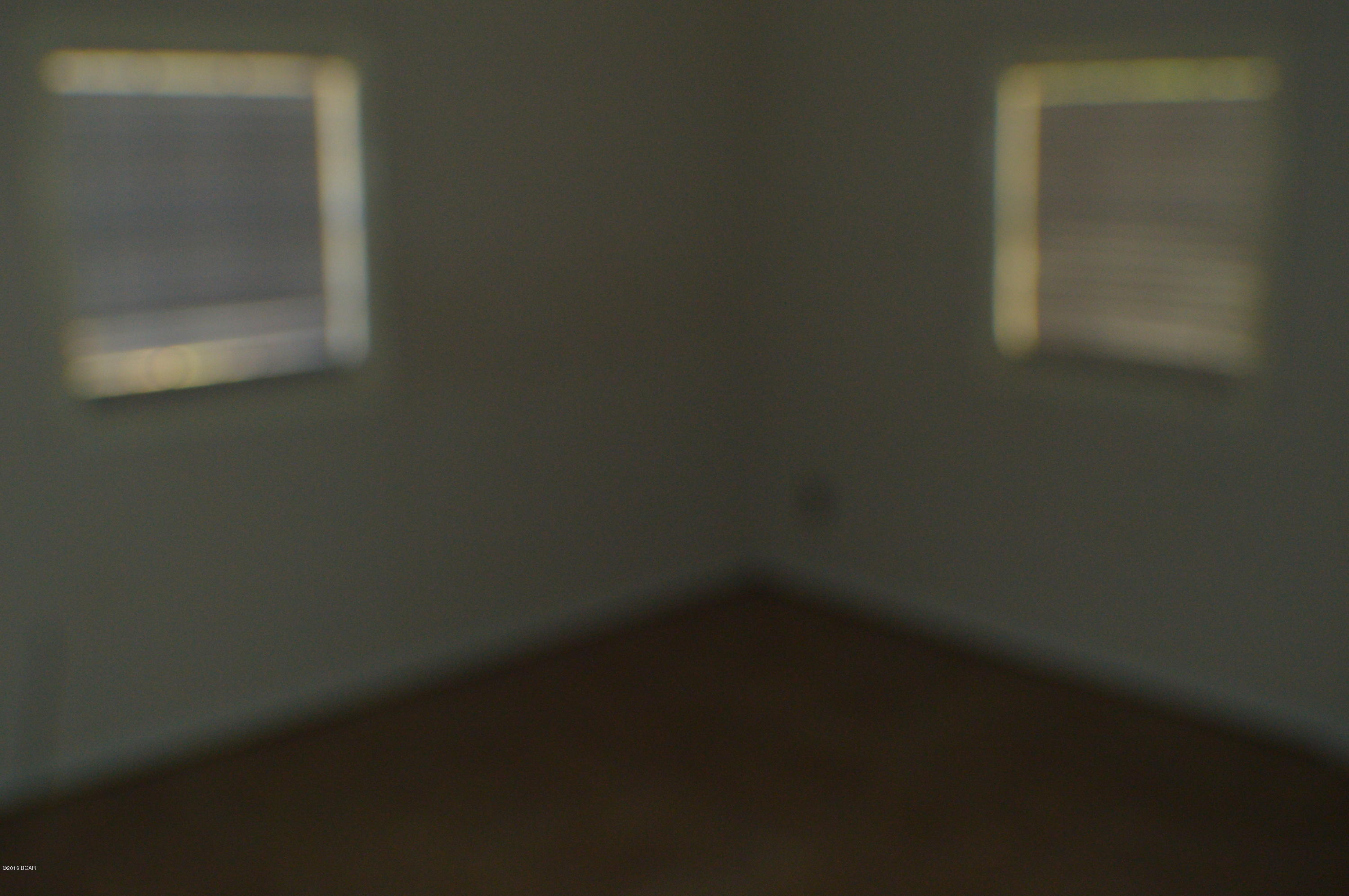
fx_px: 1572
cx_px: 674
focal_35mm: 42
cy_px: 448
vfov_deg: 31.8
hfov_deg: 46.4
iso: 800
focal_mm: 28
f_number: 4.5
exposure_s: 1/60
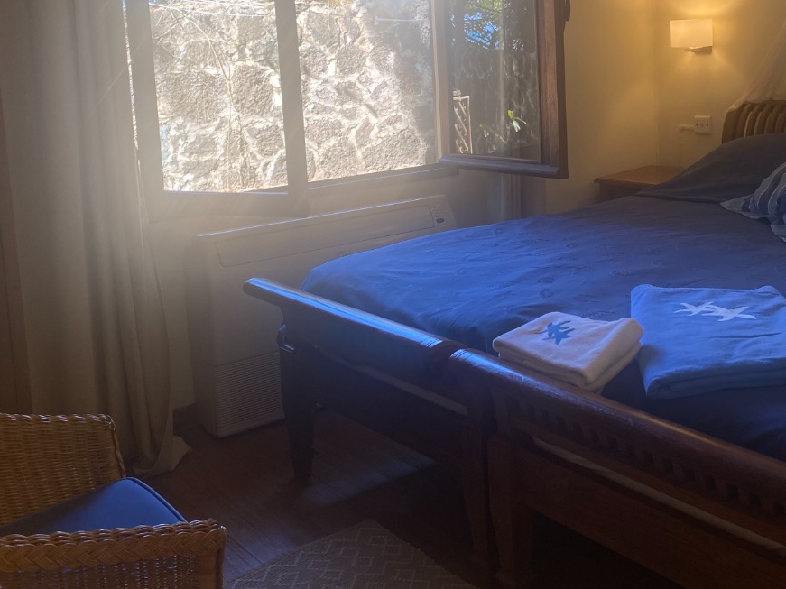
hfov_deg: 43.1
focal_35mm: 43
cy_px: 157
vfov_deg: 33.0
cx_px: 537
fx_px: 976
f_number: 1.8
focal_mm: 4.25
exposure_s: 1/122
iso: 32
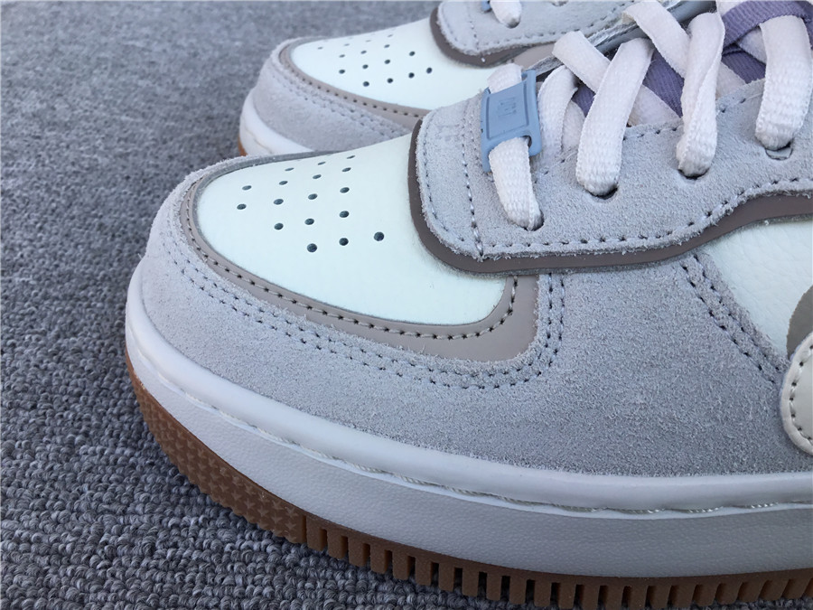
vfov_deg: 45.4
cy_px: 305
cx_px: 406
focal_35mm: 31
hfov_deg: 58.4
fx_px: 728
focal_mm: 3.3
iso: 25
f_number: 2.4
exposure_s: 1/536
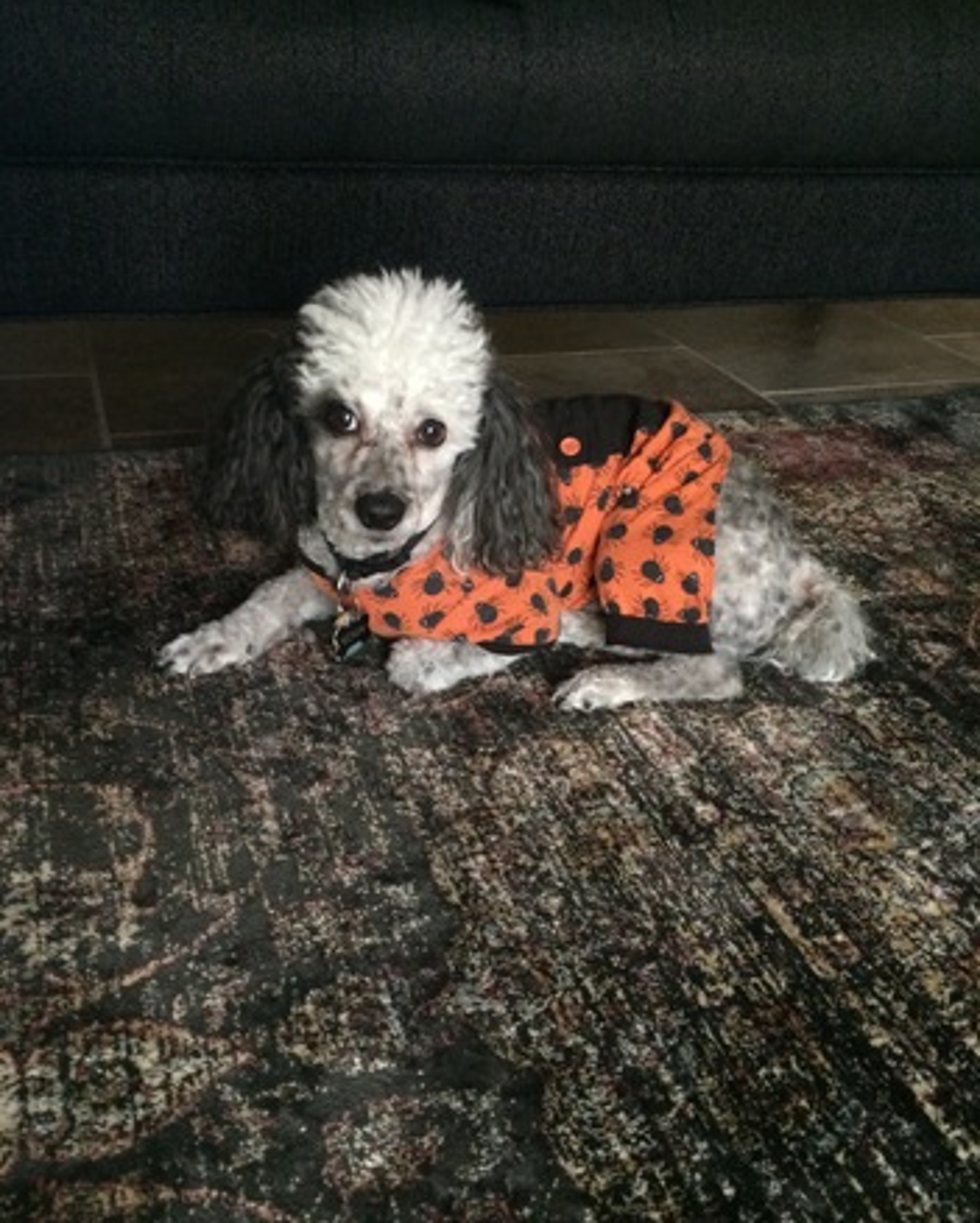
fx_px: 1123
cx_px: 480
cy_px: 656
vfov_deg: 57.1
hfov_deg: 47.2
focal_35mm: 31
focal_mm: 4.15
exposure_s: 1/15
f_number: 2.2
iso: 320
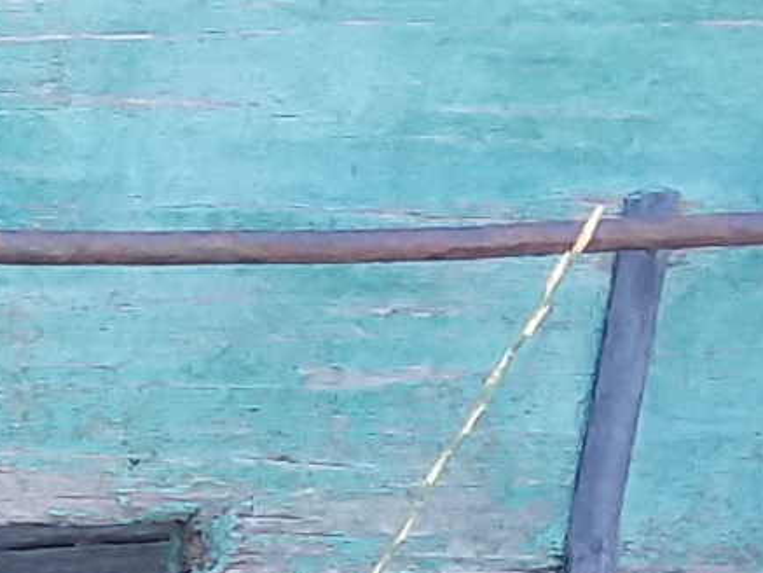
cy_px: 1015
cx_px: -808
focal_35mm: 171
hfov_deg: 10.5
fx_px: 3770
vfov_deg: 8.4
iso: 64
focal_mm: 2.47
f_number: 1.9
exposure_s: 1/120
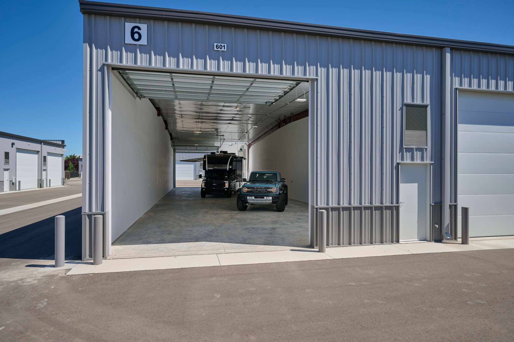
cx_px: 257
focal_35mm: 21
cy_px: 171
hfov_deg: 81.2
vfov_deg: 59.5
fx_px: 300
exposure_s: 1/125
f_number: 10
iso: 64
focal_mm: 21
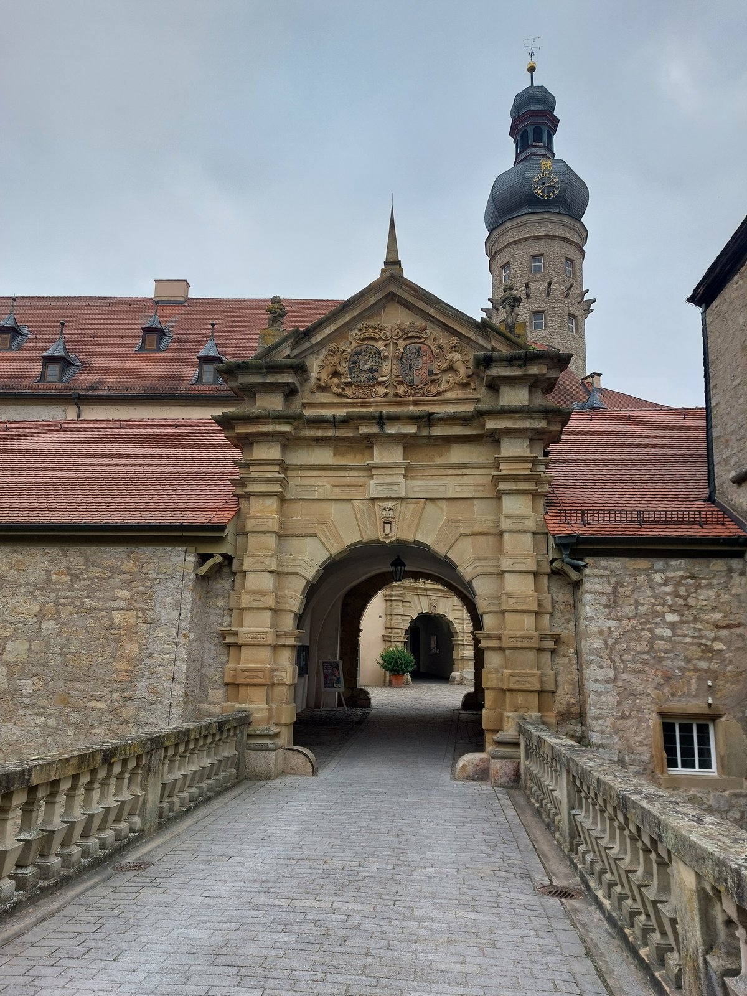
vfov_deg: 69.4
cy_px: 498
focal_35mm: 25
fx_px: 719
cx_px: 374
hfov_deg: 54.9
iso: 25
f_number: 1.8
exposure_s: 1/468
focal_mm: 5.23
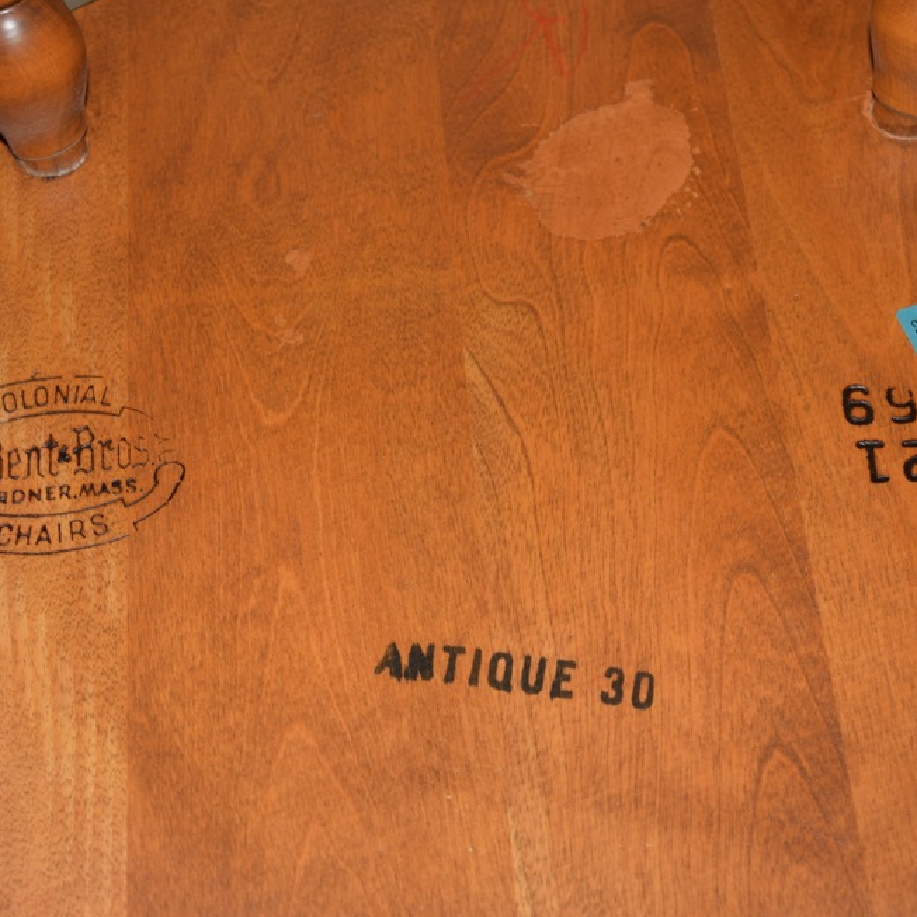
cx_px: 480
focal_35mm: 82
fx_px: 2458
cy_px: 456
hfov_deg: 21.1
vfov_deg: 21.1
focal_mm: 42
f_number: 5.6
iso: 100
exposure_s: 1/100
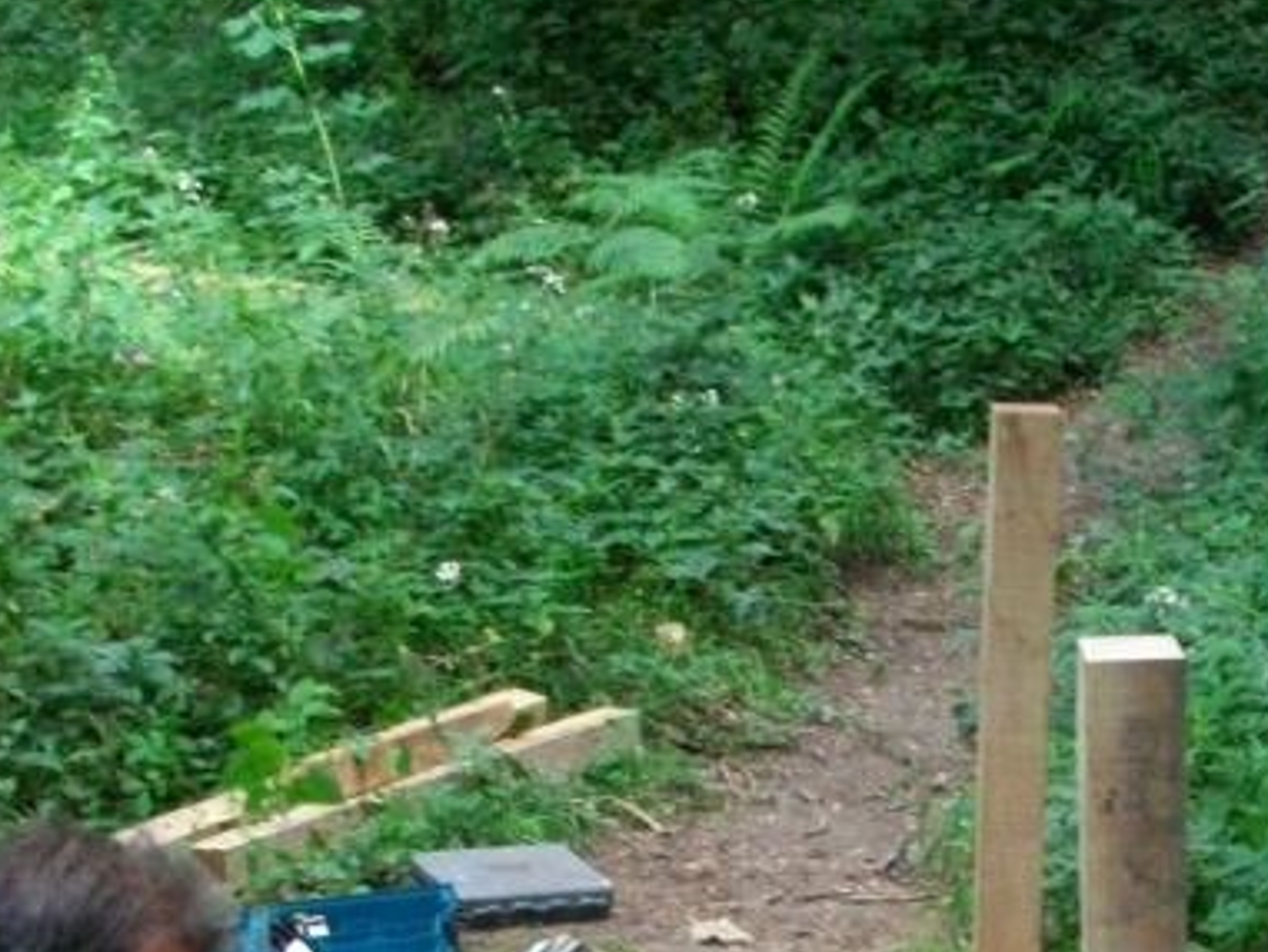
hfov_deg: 22.5
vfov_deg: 16.3
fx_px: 3151
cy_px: 1225
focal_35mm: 86
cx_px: 942
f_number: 2.8
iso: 160
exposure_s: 1/40
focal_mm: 5.7
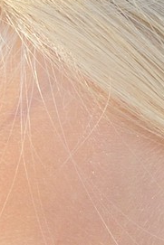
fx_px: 8059
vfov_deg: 1.7
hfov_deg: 1.2
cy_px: 540
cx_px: 24
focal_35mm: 1181
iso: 800
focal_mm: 200
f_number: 8
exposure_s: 1/250
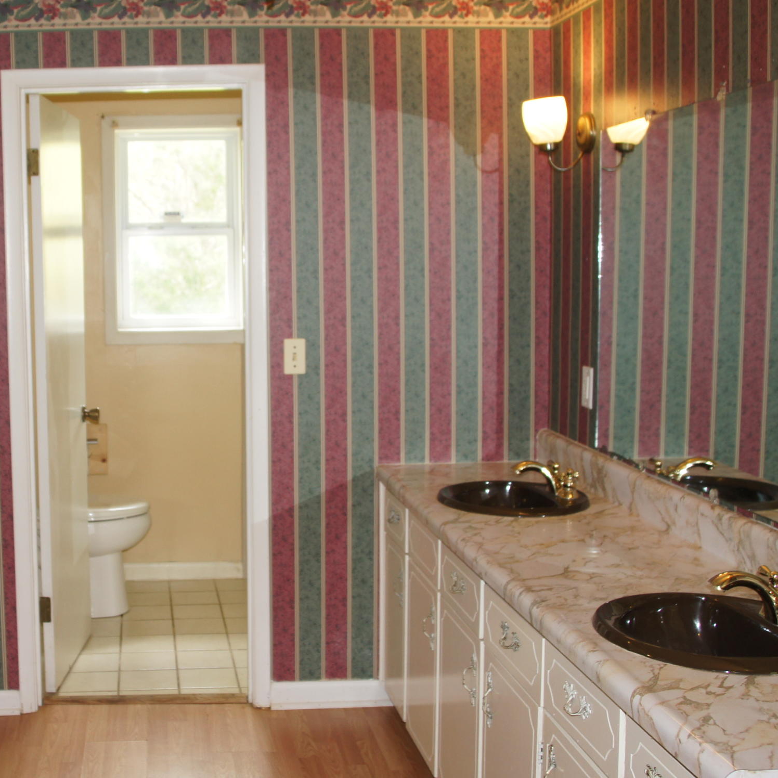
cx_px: 160
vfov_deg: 36.8
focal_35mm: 46
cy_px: 404
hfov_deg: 35.6
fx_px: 1170
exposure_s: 1/60
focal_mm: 18
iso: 320
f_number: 3.5
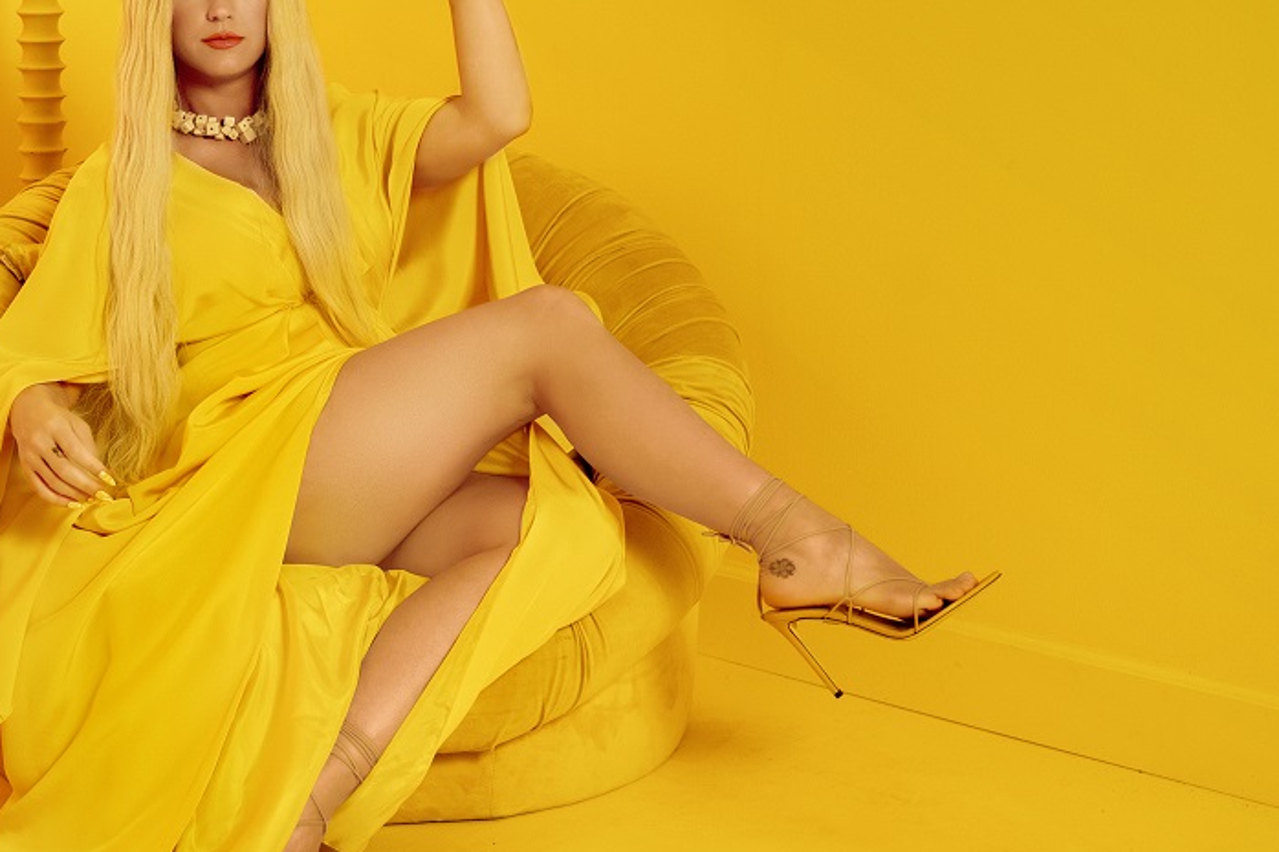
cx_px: 409
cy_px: 321
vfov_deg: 15.9
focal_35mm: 86
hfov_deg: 23.5
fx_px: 3054
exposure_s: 1/320
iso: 1000
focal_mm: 50
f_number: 2.8
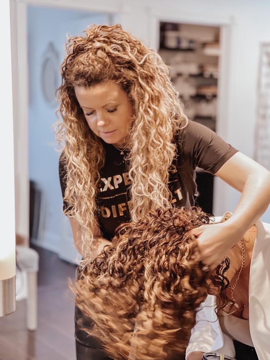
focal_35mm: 64
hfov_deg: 22.9
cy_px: 180
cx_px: 135
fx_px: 666
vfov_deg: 30.3
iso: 200
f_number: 2.2
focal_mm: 7.5
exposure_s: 1/40
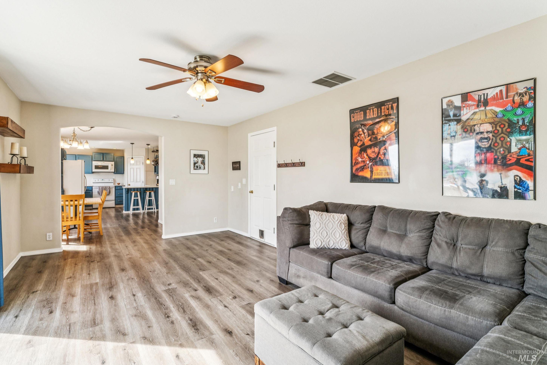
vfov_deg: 70.4
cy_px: 178
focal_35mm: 17
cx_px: 260
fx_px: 258
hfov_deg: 93.2
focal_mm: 16
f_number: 13
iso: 400
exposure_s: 1/30
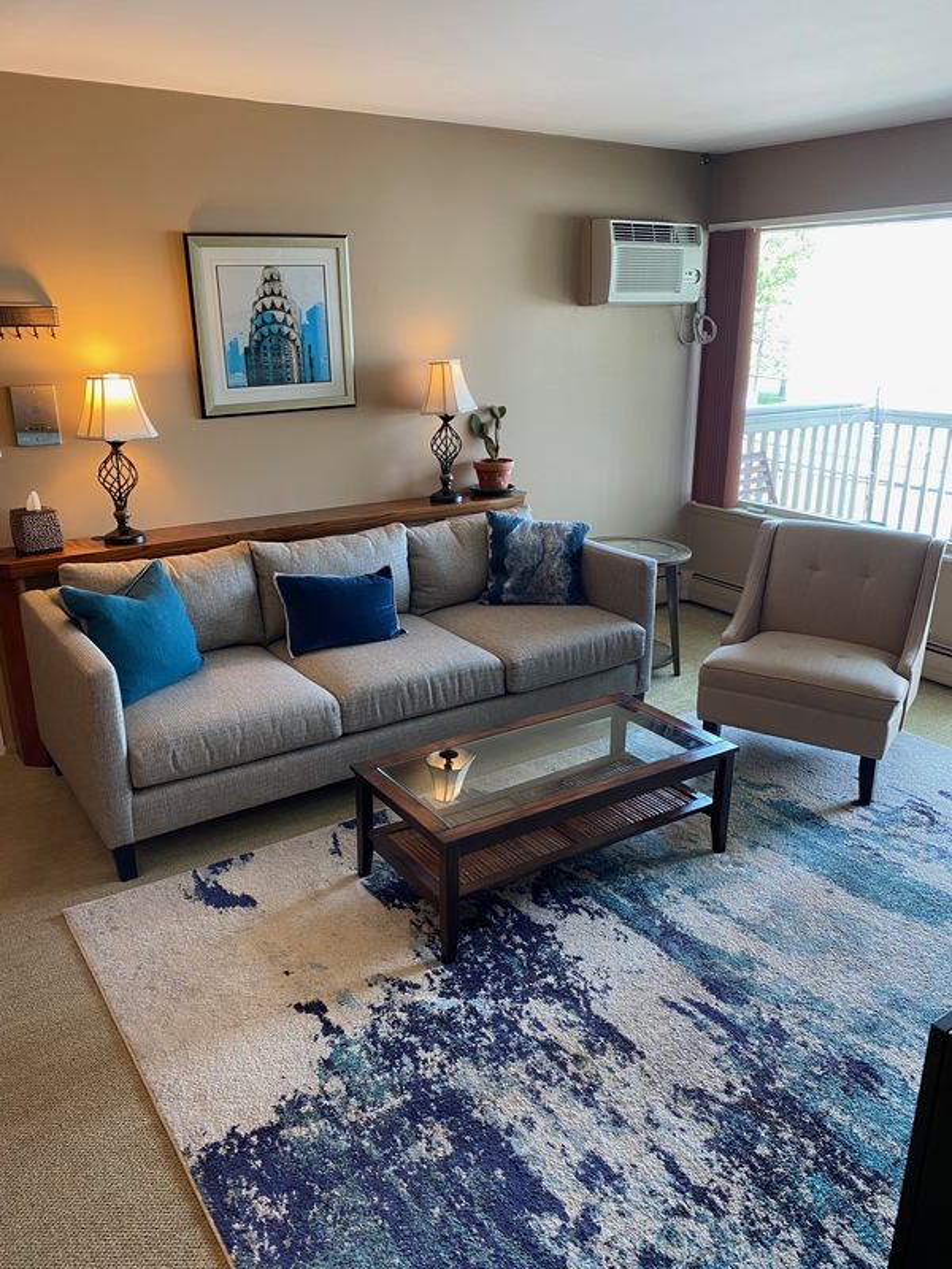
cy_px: 634
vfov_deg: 67.3
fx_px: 953
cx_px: 476
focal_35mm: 26
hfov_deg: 53.1
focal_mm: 4.25
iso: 100
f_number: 1.8
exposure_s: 1/60
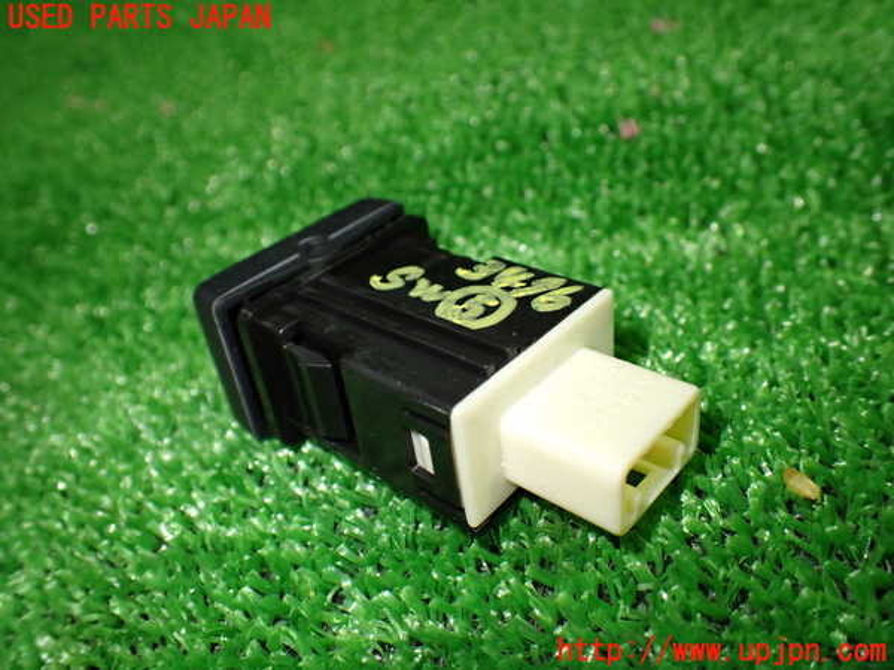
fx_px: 775
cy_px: 335
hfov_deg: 60.0
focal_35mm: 30
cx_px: 447
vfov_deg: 46.8
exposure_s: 1/125
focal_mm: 5.4
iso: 500
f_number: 2.3
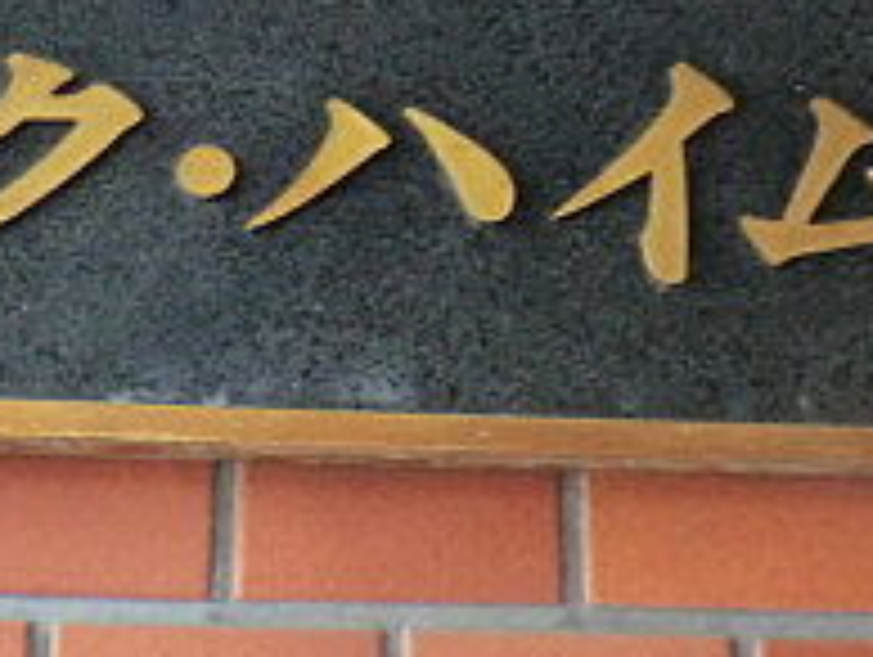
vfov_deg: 18.5
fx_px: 1995
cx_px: 315
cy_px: 135
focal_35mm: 79
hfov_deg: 24.6
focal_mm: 4.3
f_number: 3.2
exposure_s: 1/60
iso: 400
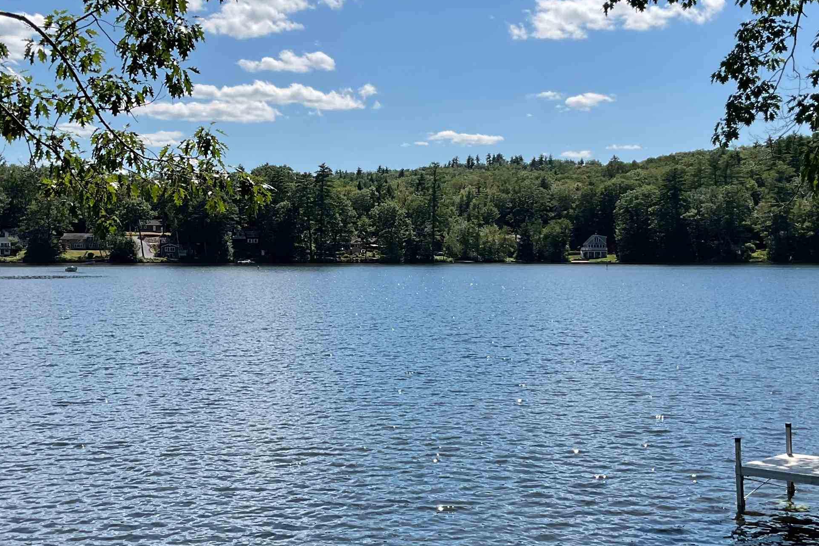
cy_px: 303
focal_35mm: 48
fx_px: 1092
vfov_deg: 28.1
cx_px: 398
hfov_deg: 41.1
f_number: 1.8
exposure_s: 1/2427
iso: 16
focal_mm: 3
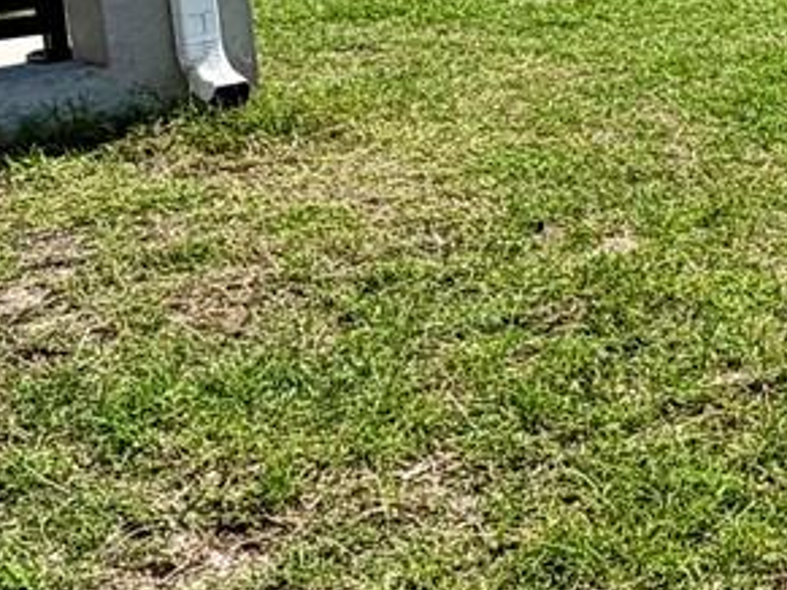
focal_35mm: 77
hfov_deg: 22.6
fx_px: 1750
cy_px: 100
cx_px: 1025
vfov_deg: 18.9
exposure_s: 1/1125
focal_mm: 2.22
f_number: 2.2
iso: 20
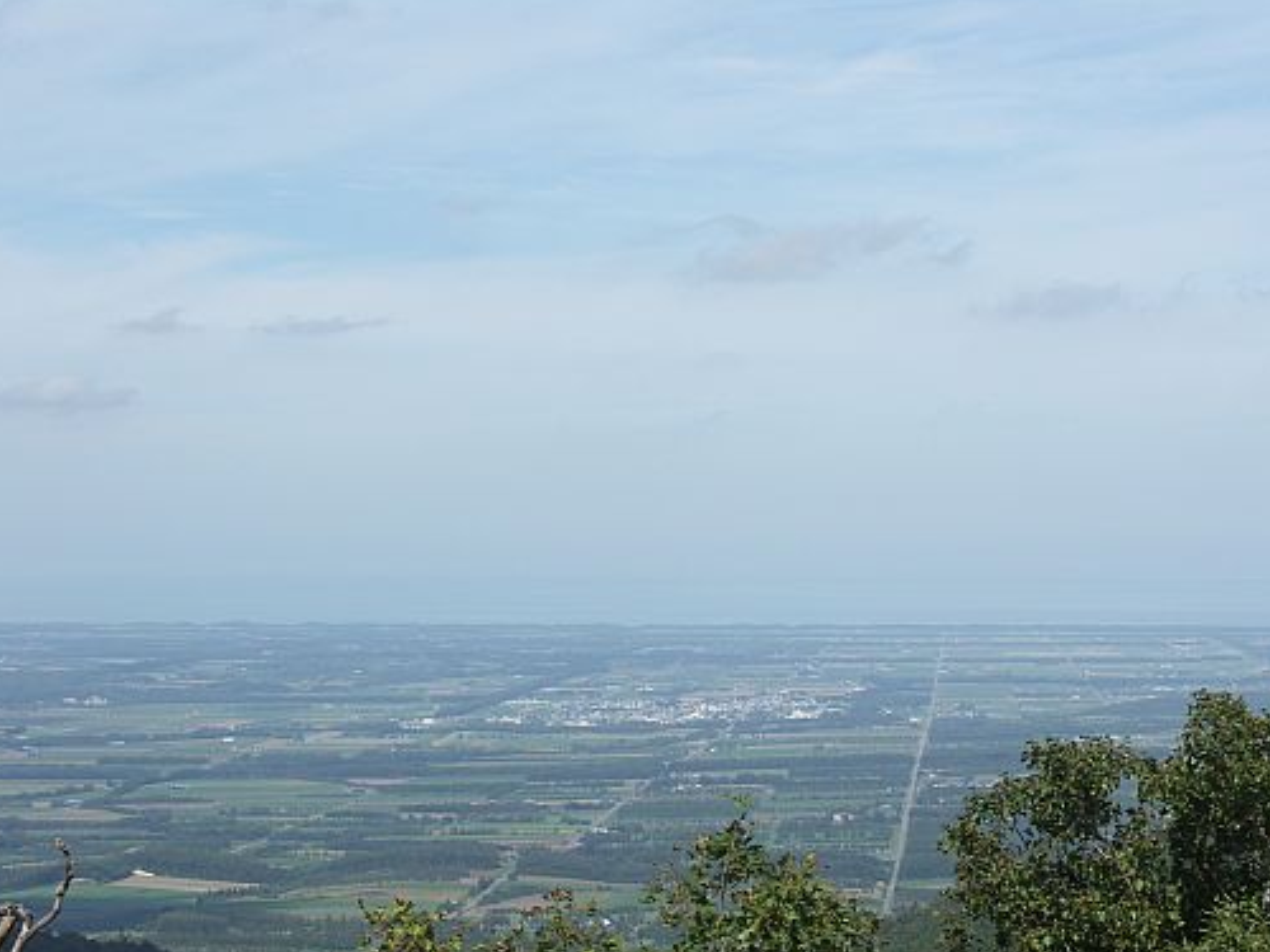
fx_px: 3008
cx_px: 795
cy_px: 597
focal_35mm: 82
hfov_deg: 23.8
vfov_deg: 18.0
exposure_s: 1/320
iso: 50
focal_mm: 16.5
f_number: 5.6
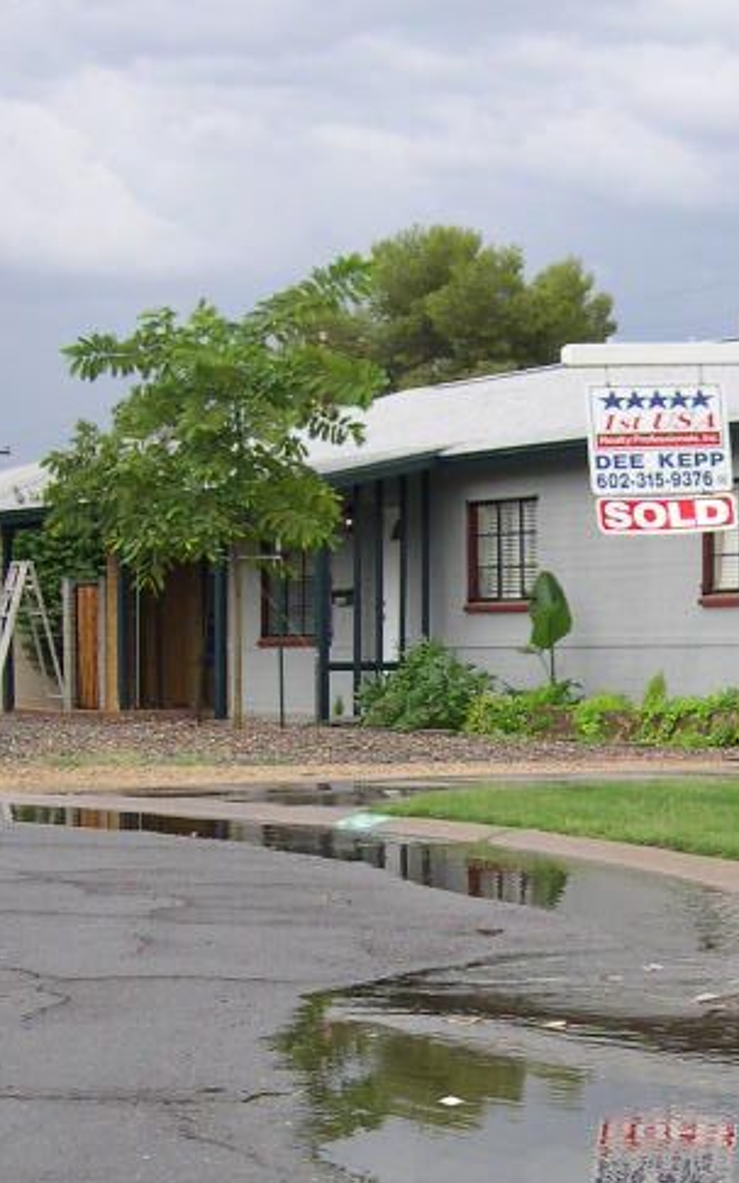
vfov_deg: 23.9
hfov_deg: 15.0
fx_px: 2740
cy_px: 968
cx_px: 800
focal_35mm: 85
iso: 100
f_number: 2.8
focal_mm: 8
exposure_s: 1/155
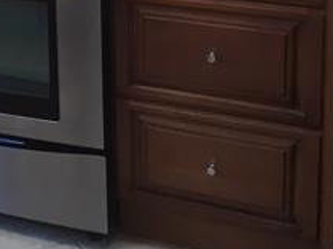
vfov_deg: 15.4
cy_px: -118
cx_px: -92
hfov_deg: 20.3
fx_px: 855
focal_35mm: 89
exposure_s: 1/30
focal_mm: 4.15
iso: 32
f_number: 2.2
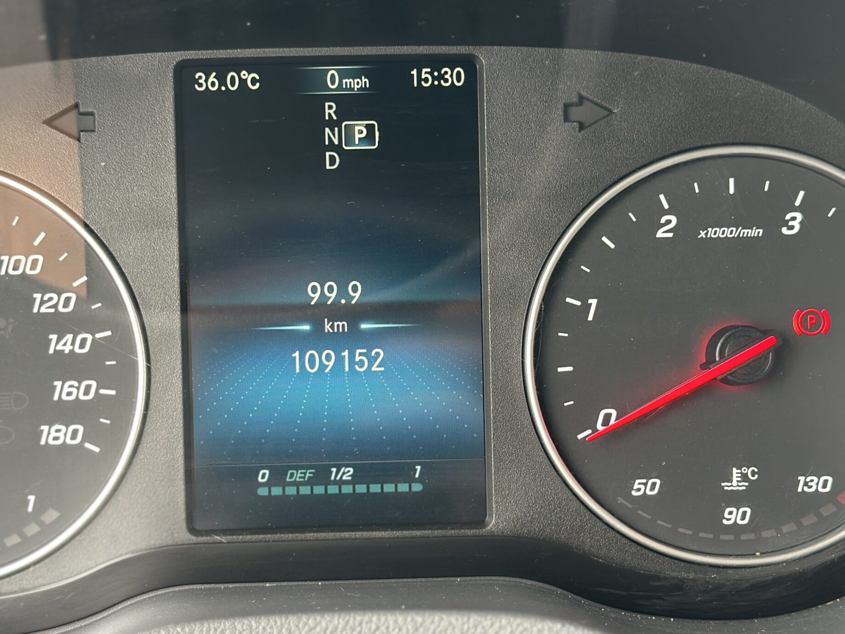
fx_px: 1636
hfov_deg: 28.9
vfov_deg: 21.9
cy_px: 357
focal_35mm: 67
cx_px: 320
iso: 100
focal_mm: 6.86
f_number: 1.78
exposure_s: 1/56
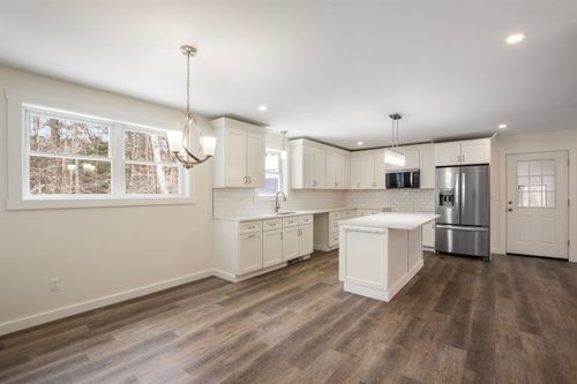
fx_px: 240
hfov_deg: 100.4
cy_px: 192
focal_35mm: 15
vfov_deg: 77.3
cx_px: 288
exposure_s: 1/13
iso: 100
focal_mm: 10
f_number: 8
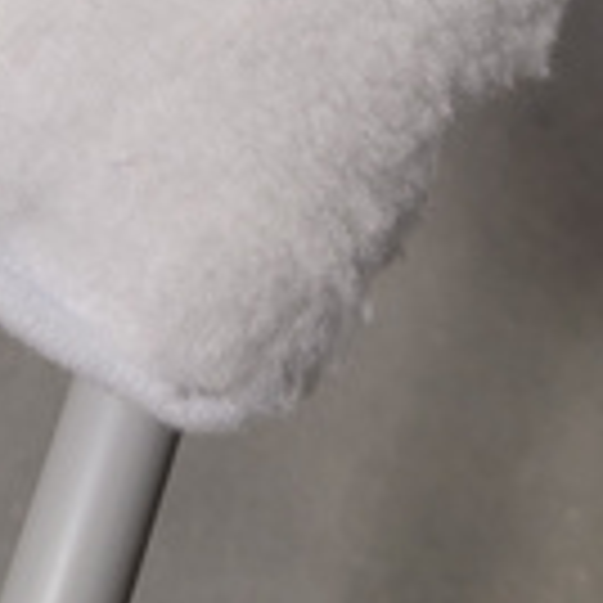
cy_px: -135
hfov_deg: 22.5
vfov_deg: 20.9
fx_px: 1518
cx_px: 295
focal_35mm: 77
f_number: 1.8
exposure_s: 1/100
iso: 250
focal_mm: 5.4
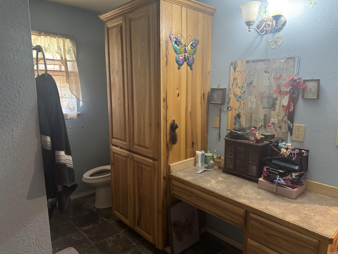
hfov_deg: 71.6
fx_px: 234
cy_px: 127
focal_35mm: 24
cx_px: 169
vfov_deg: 56.8
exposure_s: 1/40
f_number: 1.78
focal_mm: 6.76
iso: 800
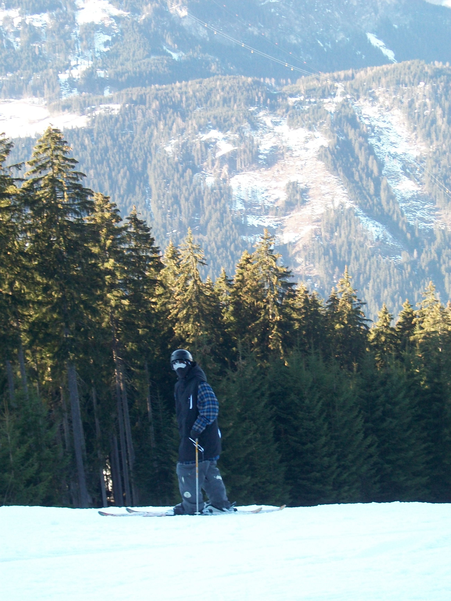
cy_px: 300
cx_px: 226
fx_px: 1147
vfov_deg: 29.4
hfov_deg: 22.3
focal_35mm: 66
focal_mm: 11
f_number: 4.1
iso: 80
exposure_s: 1/100
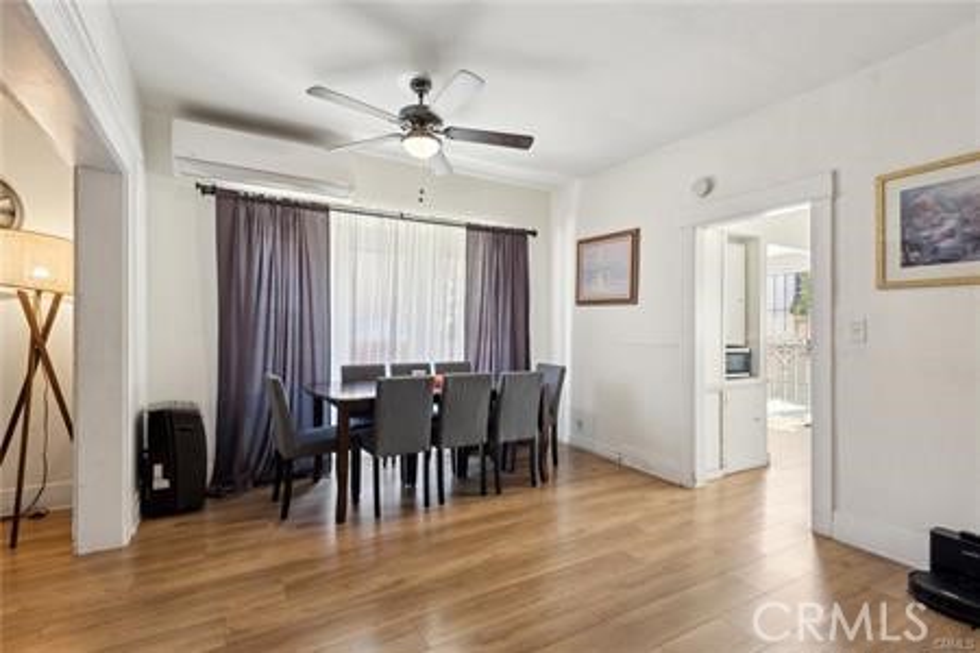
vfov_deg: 73.7
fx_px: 436
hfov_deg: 96.7
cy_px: 326
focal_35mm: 16
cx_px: 490
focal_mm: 16
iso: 400
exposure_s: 1/30
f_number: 6.3
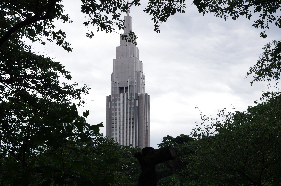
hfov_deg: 27.0
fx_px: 584
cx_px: 140
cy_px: 93
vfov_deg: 18.1
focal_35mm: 75
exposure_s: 1/160
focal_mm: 50
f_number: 9
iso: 400
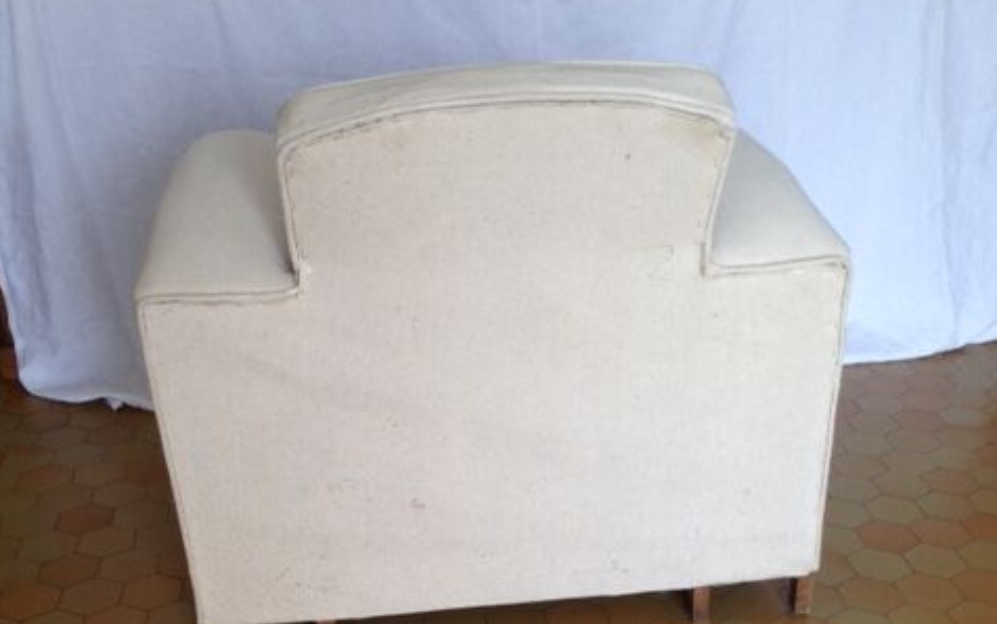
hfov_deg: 42.6
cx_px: 496
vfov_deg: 27.0
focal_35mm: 47
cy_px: 480
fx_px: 1278
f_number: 2.4
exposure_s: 1/40
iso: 50
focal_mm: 4.12
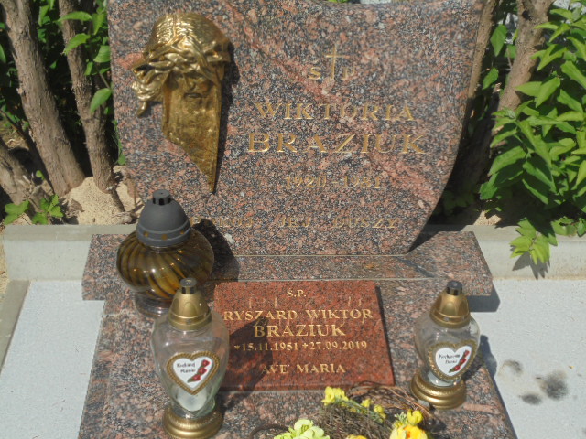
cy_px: 220
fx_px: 830
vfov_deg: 29.7
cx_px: 293
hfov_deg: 38.9
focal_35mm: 49
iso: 100
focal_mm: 8.9
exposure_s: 1/640
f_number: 4.8
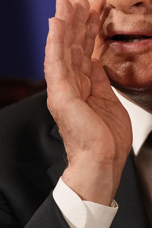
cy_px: 101
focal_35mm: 631
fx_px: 3996
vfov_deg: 3.3
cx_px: 165
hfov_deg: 2.2
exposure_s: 1/500
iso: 2500
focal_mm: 176
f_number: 2.8
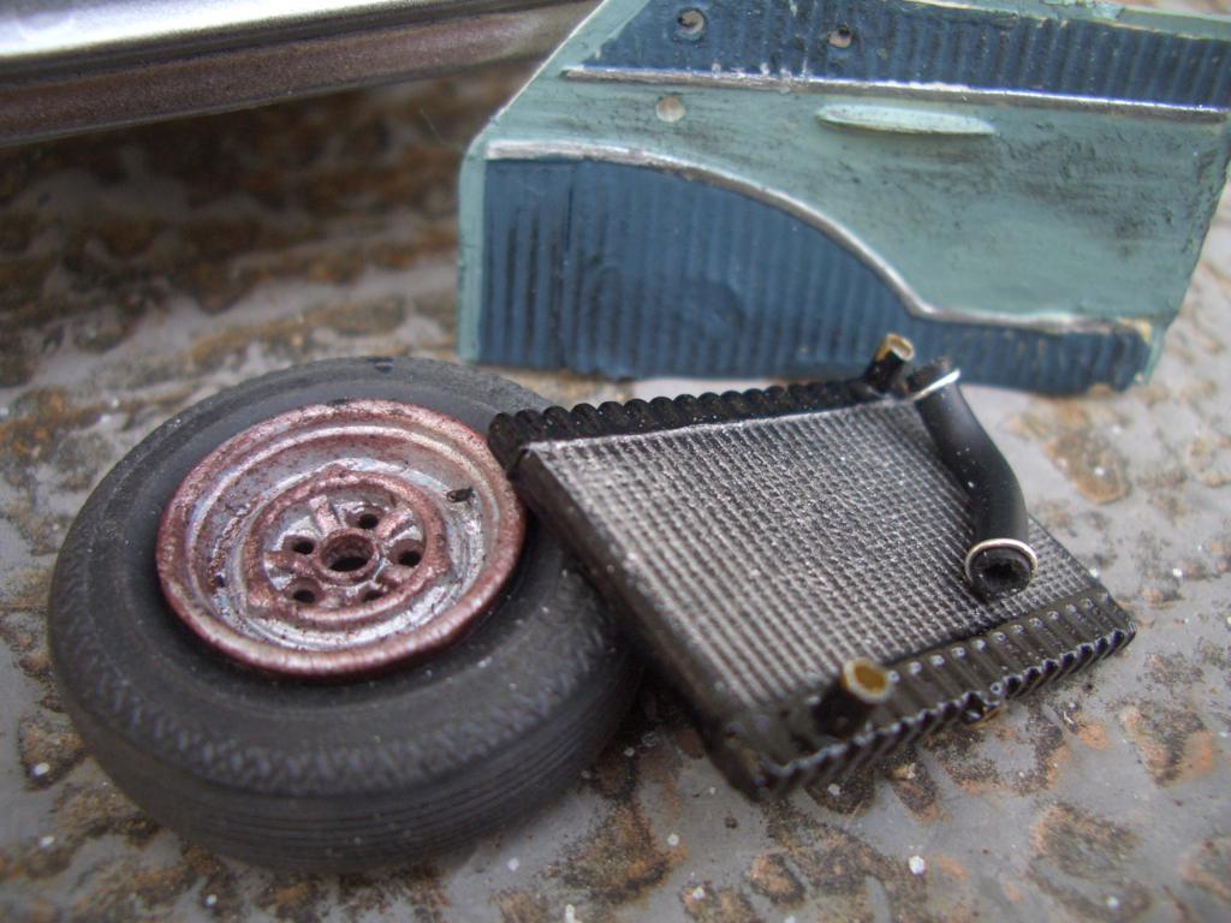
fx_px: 1245
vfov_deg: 40.7
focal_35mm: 35
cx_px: 616
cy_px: 462
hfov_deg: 52.6
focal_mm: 5.8
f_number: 2.6
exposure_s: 1/40
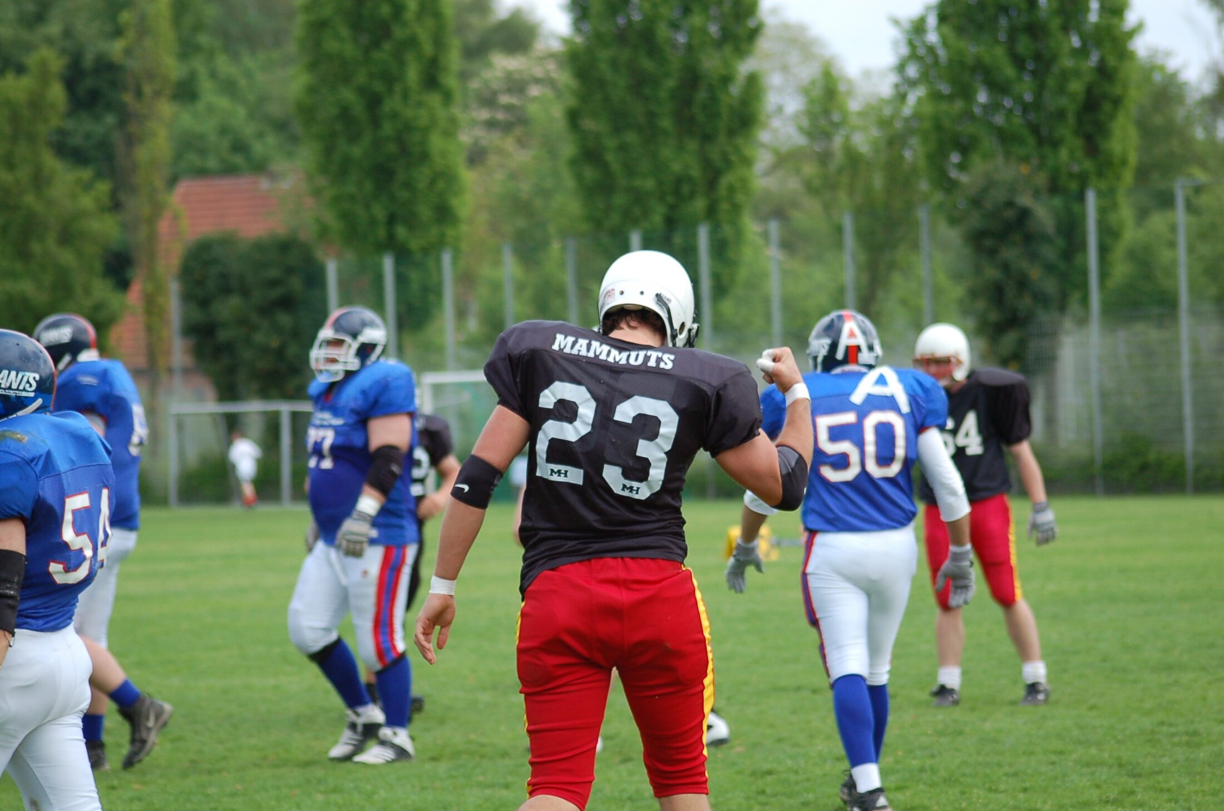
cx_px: 612
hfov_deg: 12.5
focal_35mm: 165
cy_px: 406
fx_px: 5599
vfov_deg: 8.3
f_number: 4.2
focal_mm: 110
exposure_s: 1/1000
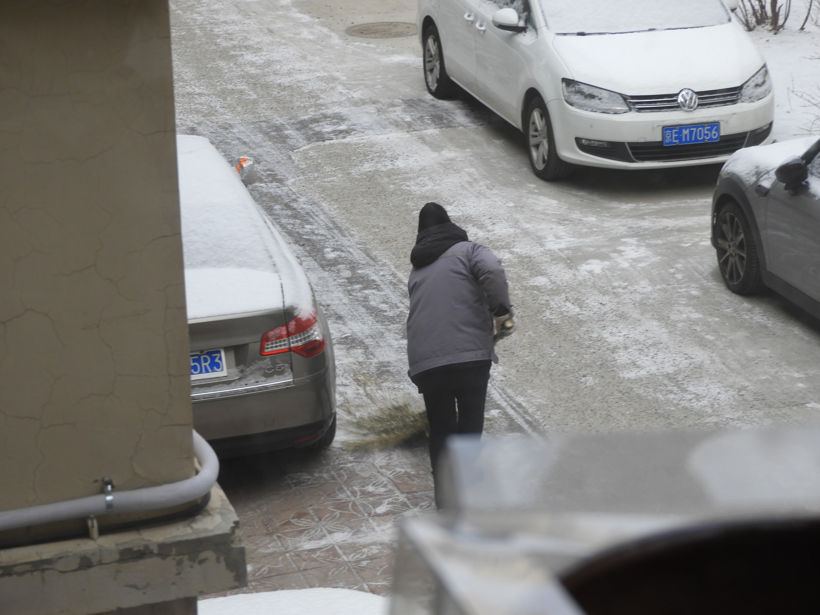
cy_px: 308
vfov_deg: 14.1
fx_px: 2487
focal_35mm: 105
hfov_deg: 18.7
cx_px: 410
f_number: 4.8
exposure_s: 1/80
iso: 100
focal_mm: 18.8
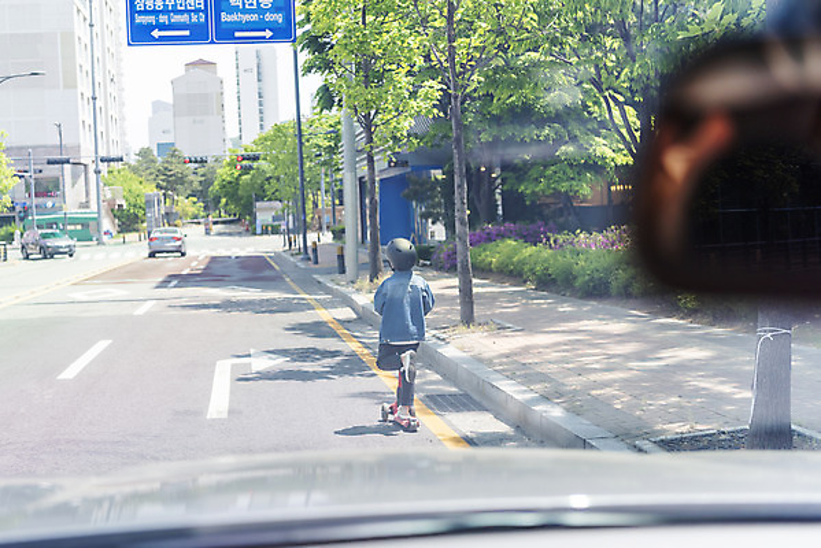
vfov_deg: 30.5
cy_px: 274
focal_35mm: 44
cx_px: 410
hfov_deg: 44.5
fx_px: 1004
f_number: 2.8
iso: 200
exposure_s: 1/125
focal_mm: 44
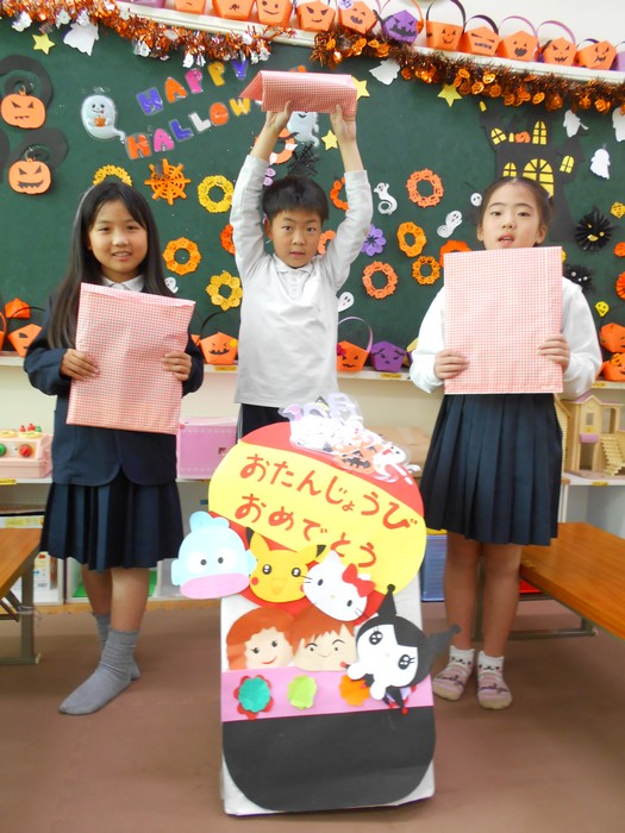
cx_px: 312
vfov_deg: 67.3
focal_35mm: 26
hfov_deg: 53.1
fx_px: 626
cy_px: 416
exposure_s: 1/30
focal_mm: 4.6
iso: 140
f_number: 3.2
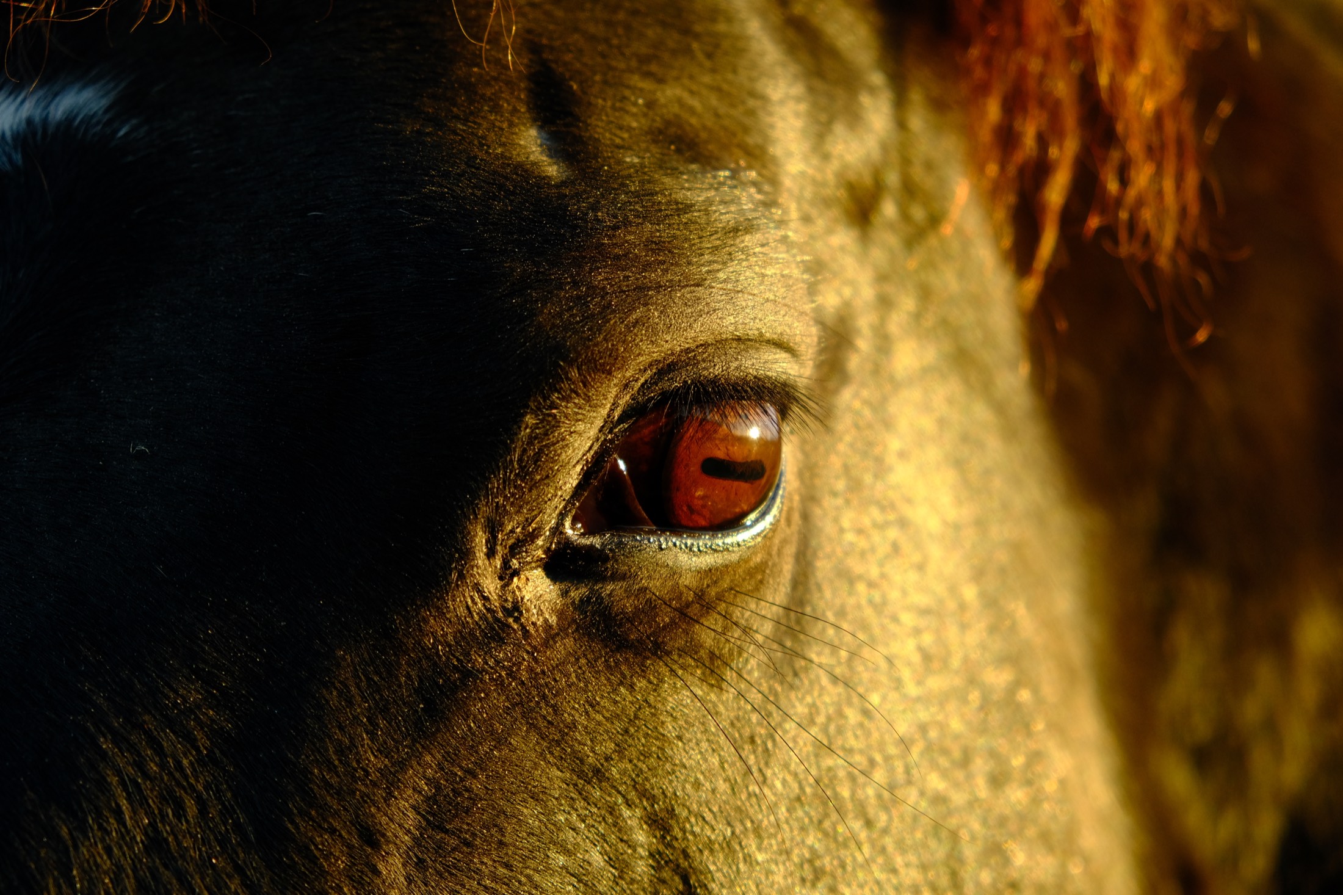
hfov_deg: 24.5
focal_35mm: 83
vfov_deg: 16.4
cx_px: 672
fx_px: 3096
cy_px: 448
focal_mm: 55
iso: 640
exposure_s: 1/500
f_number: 4.5
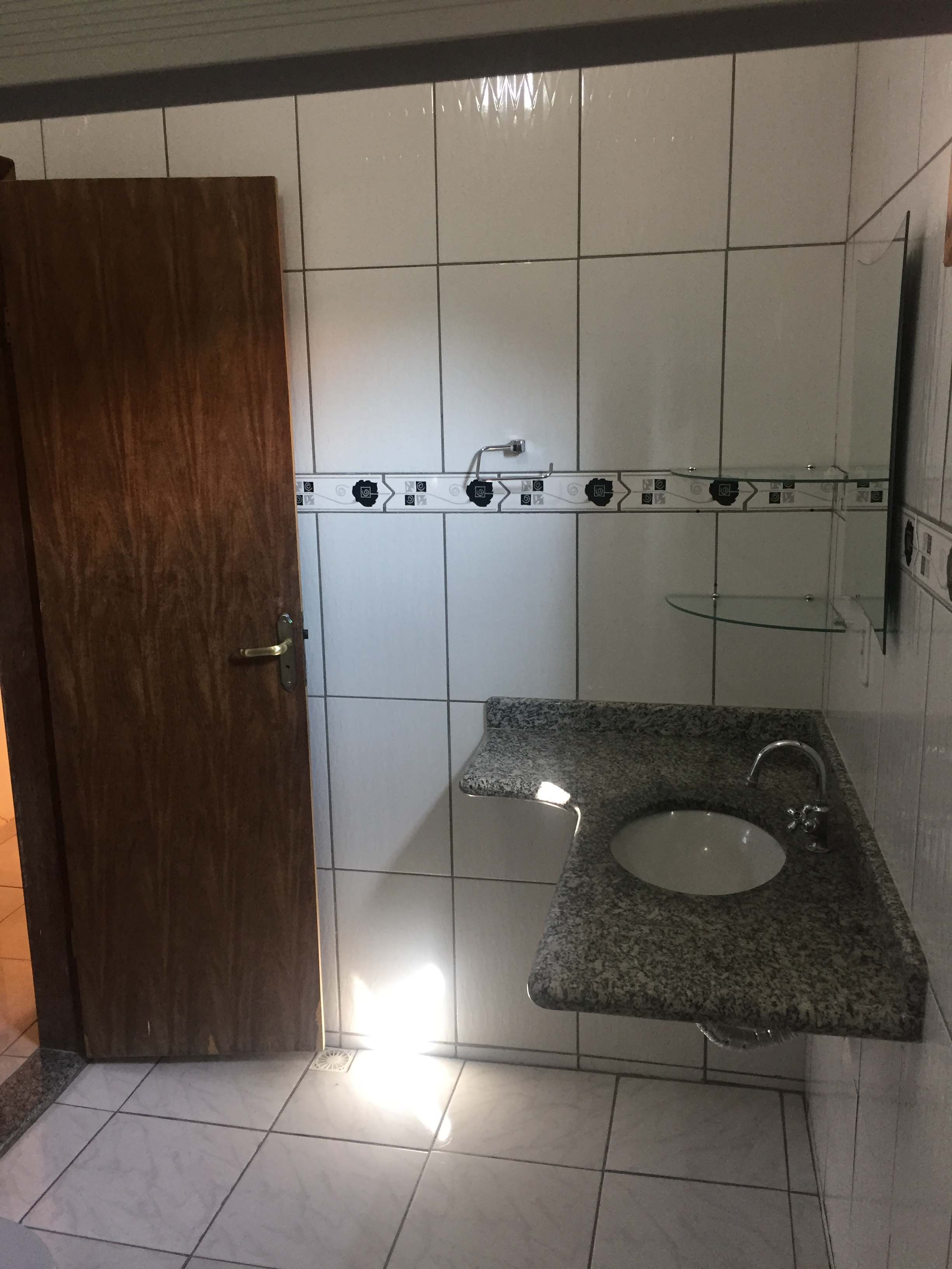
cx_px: 476
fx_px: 1063
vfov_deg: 61.7
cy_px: 634
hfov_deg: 48.2
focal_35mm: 29
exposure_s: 1/30
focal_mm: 4.15
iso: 50
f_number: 2.2
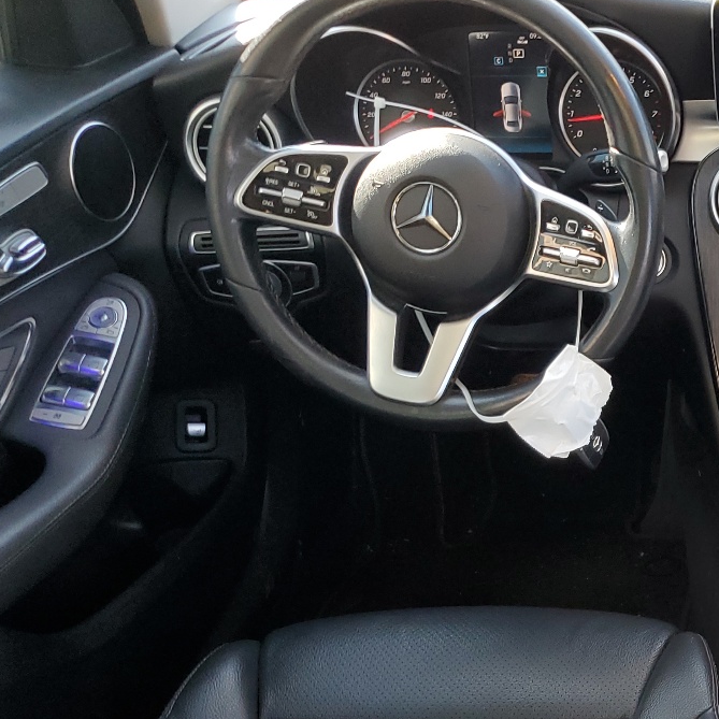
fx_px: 1292
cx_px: 843
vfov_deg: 30.3
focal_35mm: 55
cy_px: 586
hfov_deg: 27.6
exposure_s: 1/120
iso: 59
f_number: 1.5
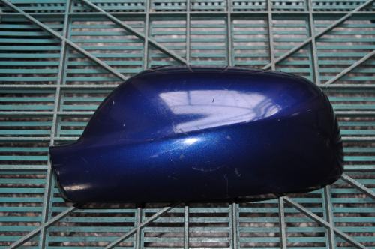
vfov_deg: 29.8
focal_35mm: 45
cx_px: 188
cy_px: 124
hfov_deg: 43.7
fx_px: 468
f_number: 4.5
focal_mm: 30
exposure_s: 1/60
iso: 560
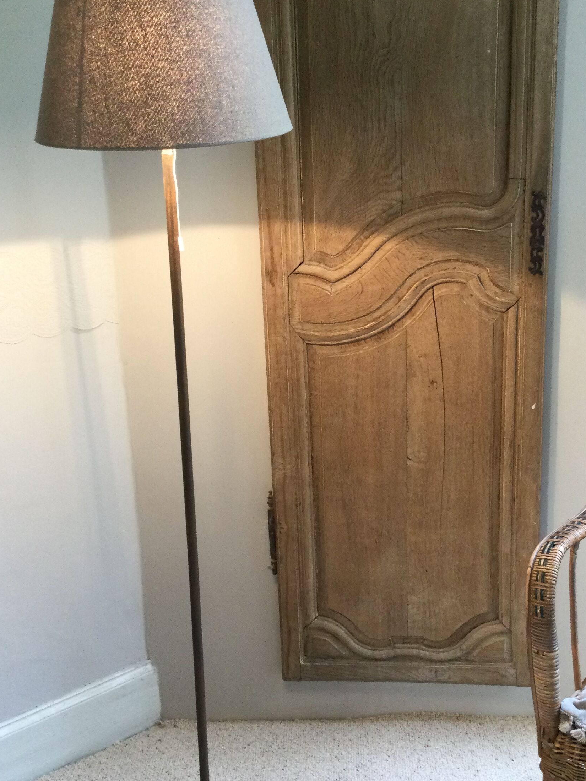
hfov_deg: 31.5
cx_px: 314
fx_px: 1038
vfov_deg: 41.2
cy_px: 417
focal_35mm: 46
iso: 100
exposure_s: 1/33
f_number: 2.4
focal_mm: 3.3
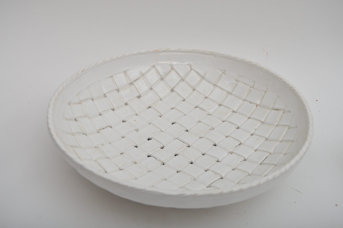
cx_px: 172
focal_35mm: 51
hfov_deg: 38.9
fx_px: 485
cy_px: 114
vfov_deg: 26.4
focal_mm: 34
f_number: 5
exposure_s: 1/200
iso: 200
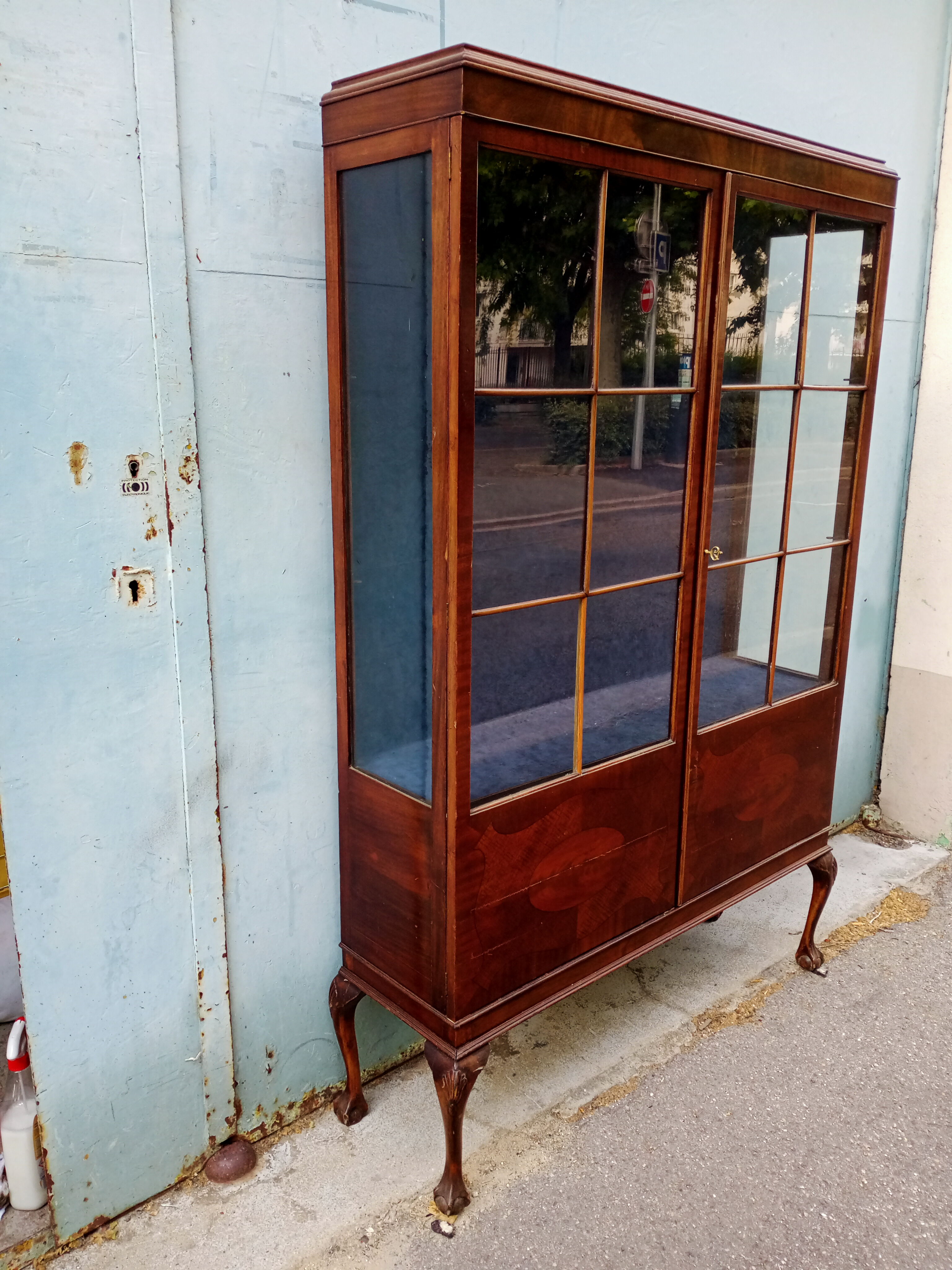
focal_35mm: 28
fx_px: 1027
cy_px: 635
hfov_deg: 49.7
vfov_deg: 63.4
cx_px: 476
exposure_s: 1/100
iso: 131
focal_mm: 4.05
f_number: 1.8
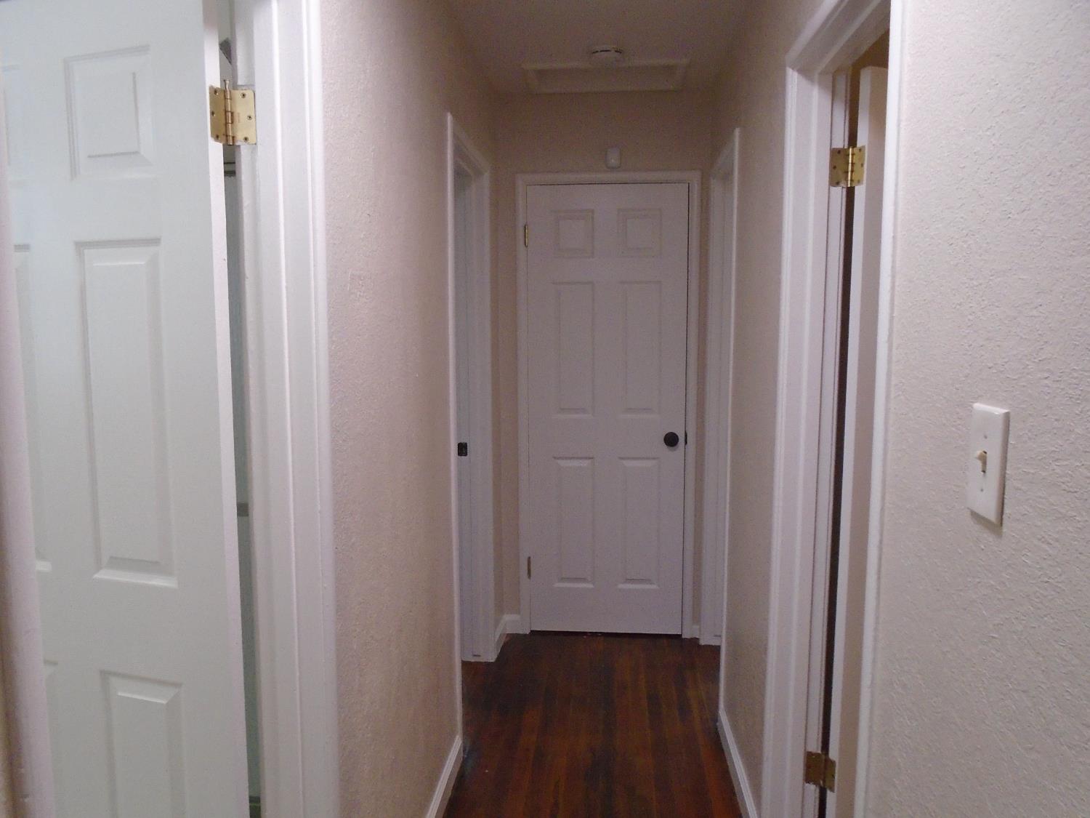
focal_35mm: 26
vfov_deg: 53.1
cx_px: 545
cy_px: 409
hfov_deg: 67.3
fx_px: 819
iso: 500
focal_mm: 4.6
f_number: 3.2
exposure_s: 1/60
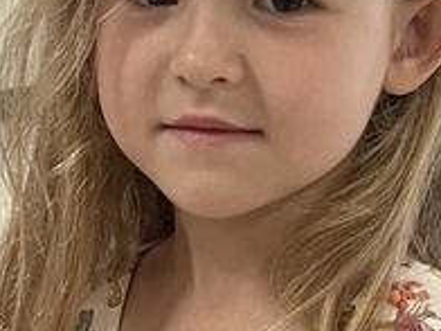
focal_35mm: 136
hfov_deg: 14.5
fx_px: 1733
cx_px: 142
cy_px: 367
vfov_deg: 10.8
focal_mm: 5.1
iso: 160
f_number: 1.6
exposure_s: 1/60
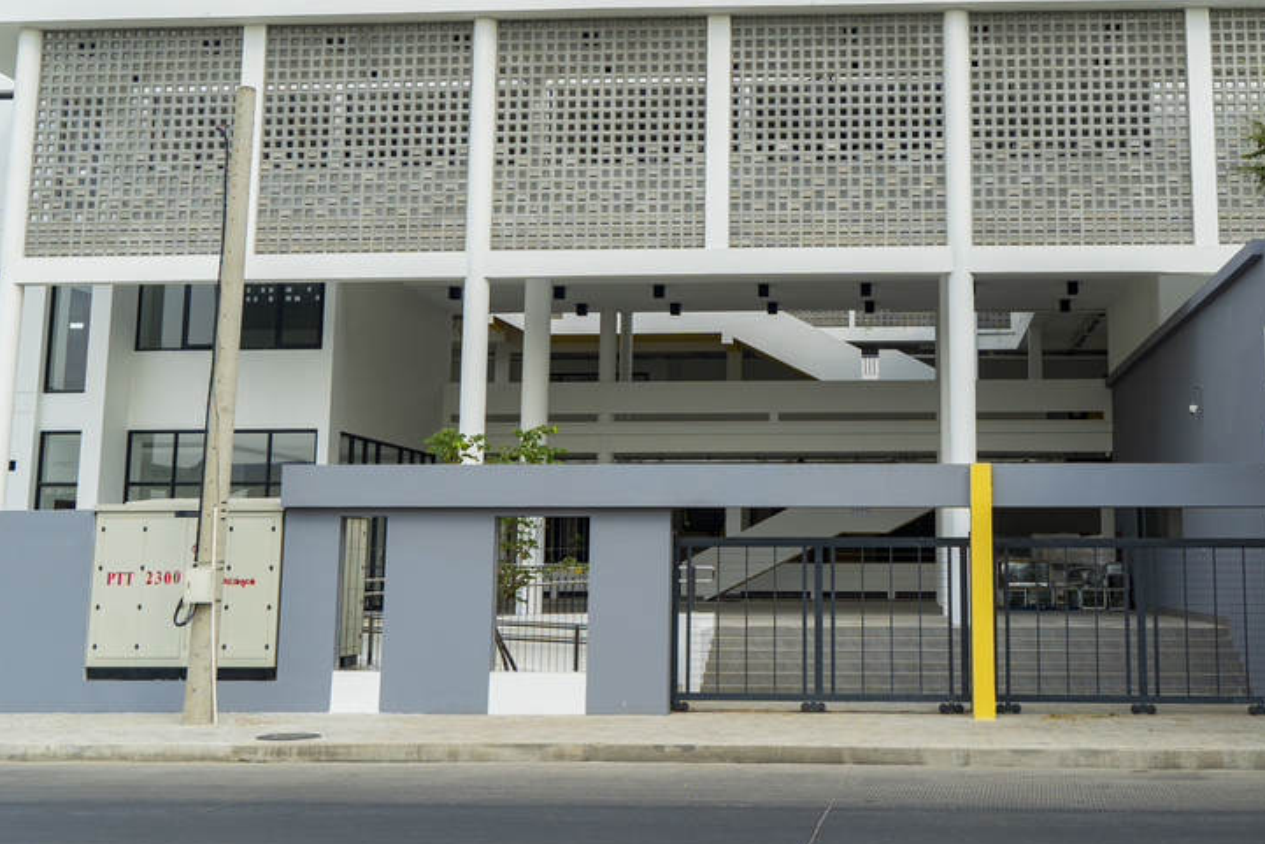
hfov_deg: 43.9
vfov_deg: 30.4
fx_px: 1546
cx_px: 830
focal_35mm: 44
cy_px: 302
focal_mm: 29
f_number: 6.3
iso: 100
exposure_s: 1/250
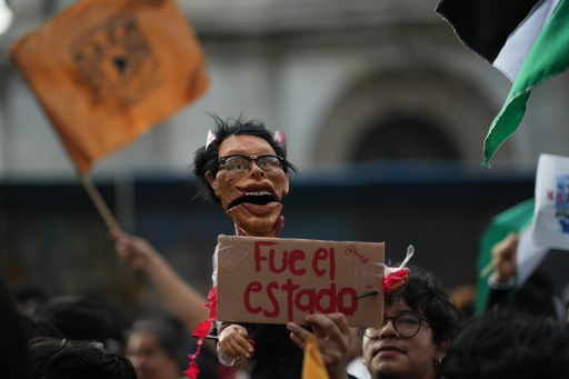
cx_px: 284
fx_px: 1343
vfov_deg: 16.1
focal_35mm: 85
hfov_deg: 23.9
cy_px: 190
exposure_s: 1/2000
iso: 320
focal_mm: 85
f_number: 1.4
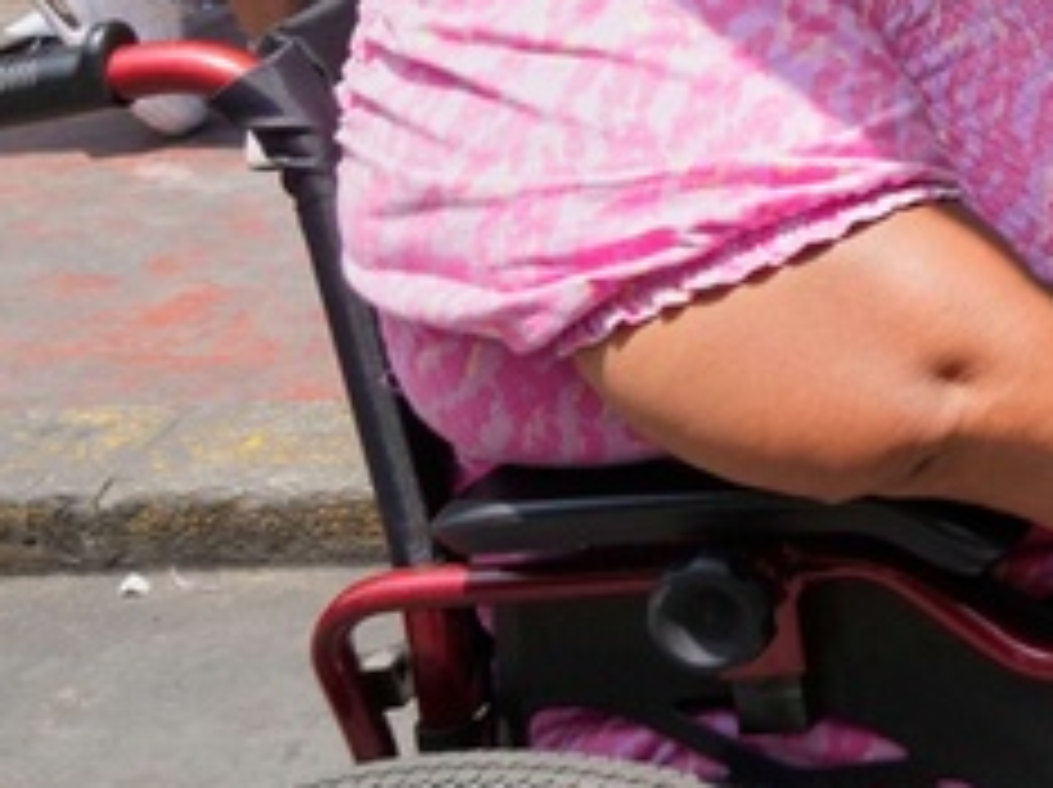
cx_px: 2290
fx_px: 3069
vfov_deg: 13.1
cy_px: -682
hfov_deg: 14.8
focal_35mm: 101
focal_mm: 24
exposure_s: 1/800
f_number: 5.6
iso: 500
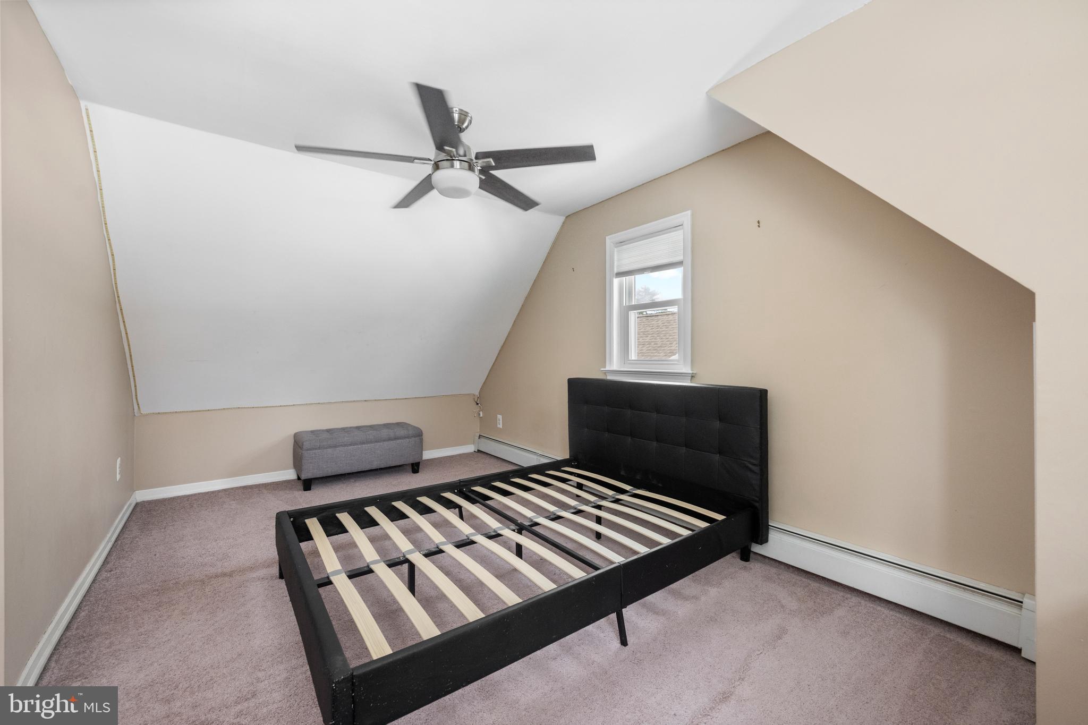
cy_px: 362
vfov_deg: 81.2
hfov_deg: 104.3
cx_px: 544
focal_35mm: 14
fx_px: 423
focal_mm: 14
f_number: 5.6
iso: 1600
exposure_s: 1/50
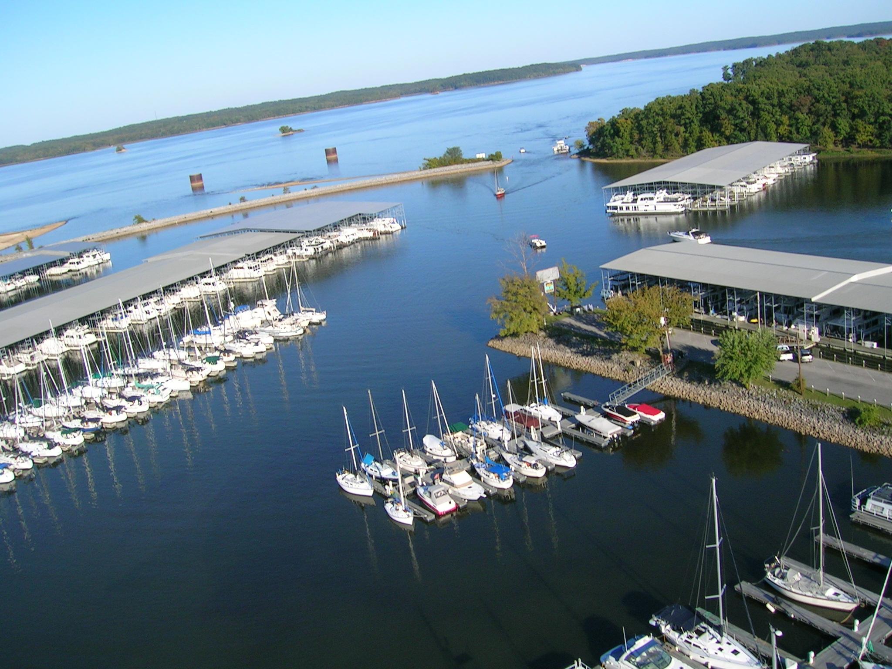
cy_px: 334
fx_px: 902
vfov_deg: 40.7
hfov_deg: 52.6
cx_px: 446
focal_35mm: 35
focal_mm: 5.4
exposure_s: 1/387
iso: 50
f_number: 4.8
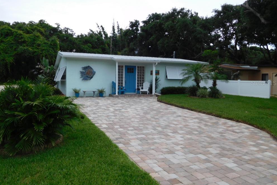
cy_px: 83
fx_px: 208
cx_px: 134
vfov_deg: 47.8
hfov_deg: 67.4
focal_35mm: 27
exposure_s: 1/200
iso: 125
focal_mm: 4.5
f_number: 3.4
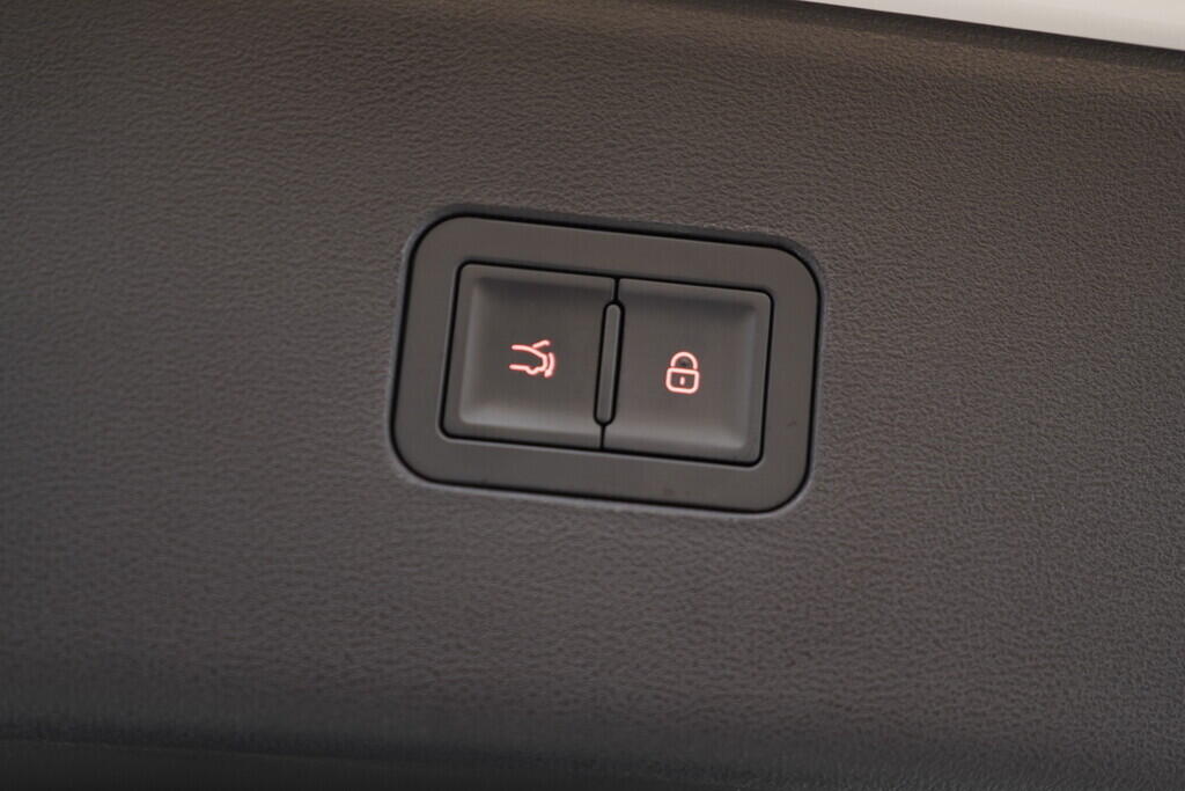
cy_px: 396
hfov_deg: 53.1
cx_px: 592
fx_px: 1185
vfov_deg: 36.9
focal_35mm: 36
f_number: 2.8
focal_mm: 24
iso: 250
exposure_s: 1/40
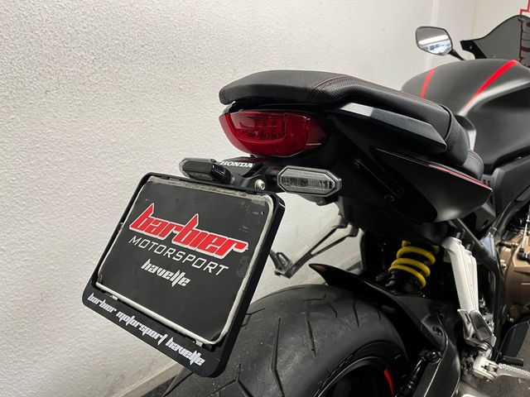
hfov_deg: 67.3
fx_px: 398
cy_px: 198
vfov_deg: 53.1
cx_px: 265
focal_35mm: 26
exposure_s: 1/50
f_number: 1.6
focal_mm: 5.1
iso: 100
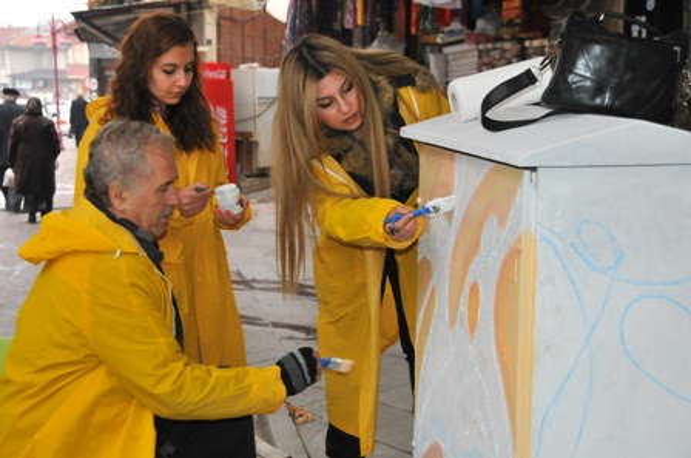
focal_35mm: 54
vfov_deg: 25.0
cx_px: 346
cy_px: 229
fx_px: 1035
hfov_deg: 36.9
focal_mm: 36
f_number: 5
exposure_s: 1/160
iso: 800
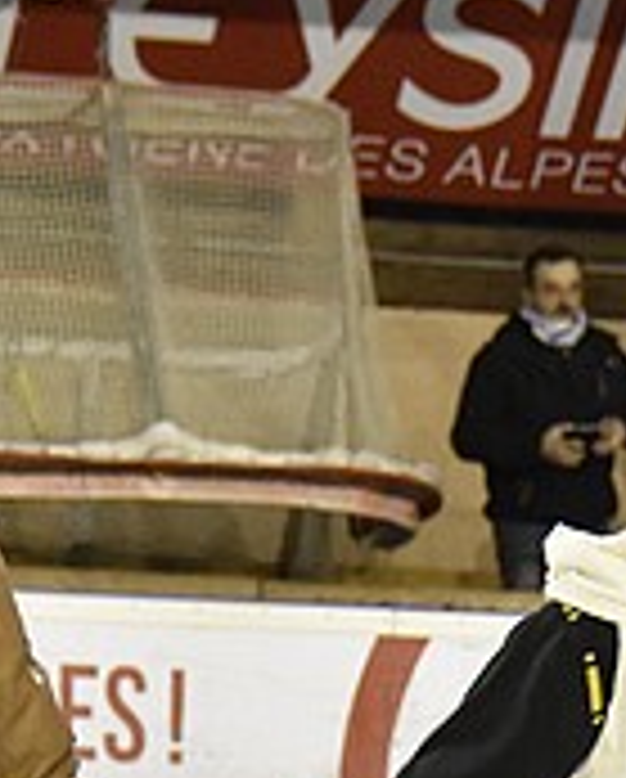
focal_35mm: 357
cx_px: 486
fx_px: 8250
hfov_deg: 4.3
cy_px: 1180
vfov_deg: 5.4
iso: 4000
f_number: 5
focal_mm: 55
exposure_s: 1/160
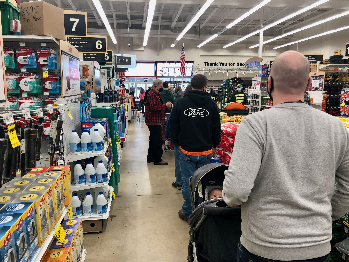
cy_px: 131
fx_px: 282
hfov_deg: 63.4
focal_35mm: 28
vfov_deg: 49.7
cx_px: 174
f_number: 1.8
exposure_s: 1/30
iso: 25
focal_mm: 3.99
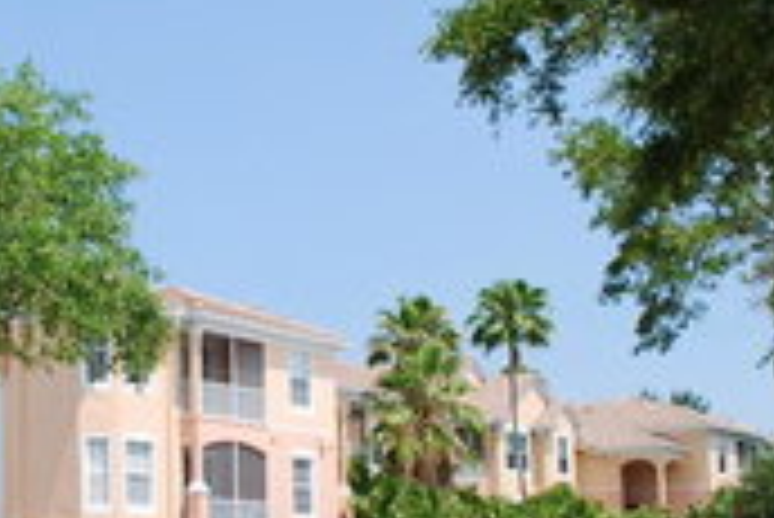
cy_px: 351
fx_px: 1614
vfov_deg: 18.2
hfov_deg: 26.5
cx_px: 160
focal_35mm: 75
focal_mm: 18
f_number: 8
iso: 100
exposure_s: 1/200
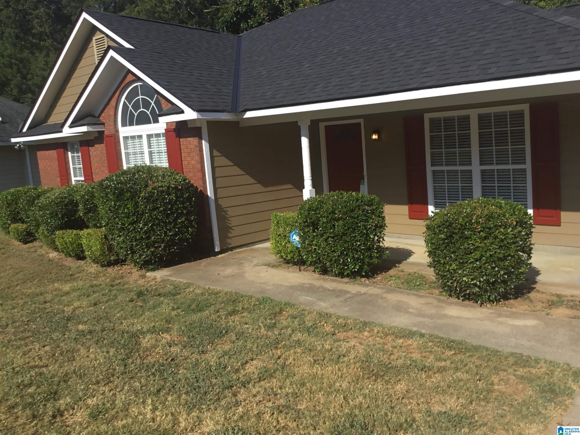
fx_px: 519
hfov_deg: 58.4
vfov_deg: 45.4
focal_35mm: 31
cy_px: 218
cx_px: 290
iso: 25
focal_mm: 3.3
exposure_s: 1/1072
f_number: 2.4
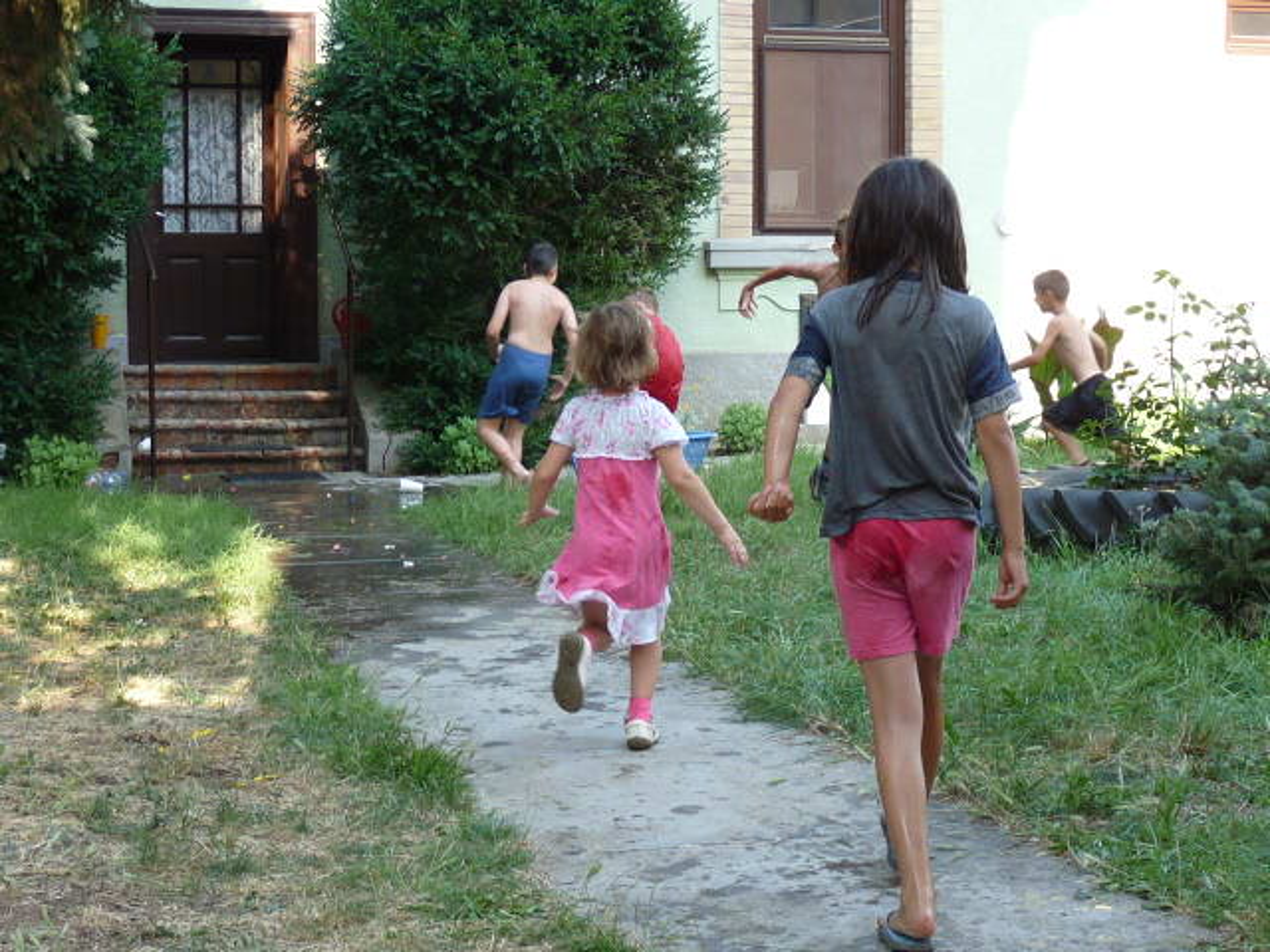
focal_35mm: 65
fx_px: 2385
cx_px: 635
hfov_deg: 29.8
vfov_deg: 22.6
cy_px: 476
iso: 100
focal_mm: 6.5
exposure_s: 1/125
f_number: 3
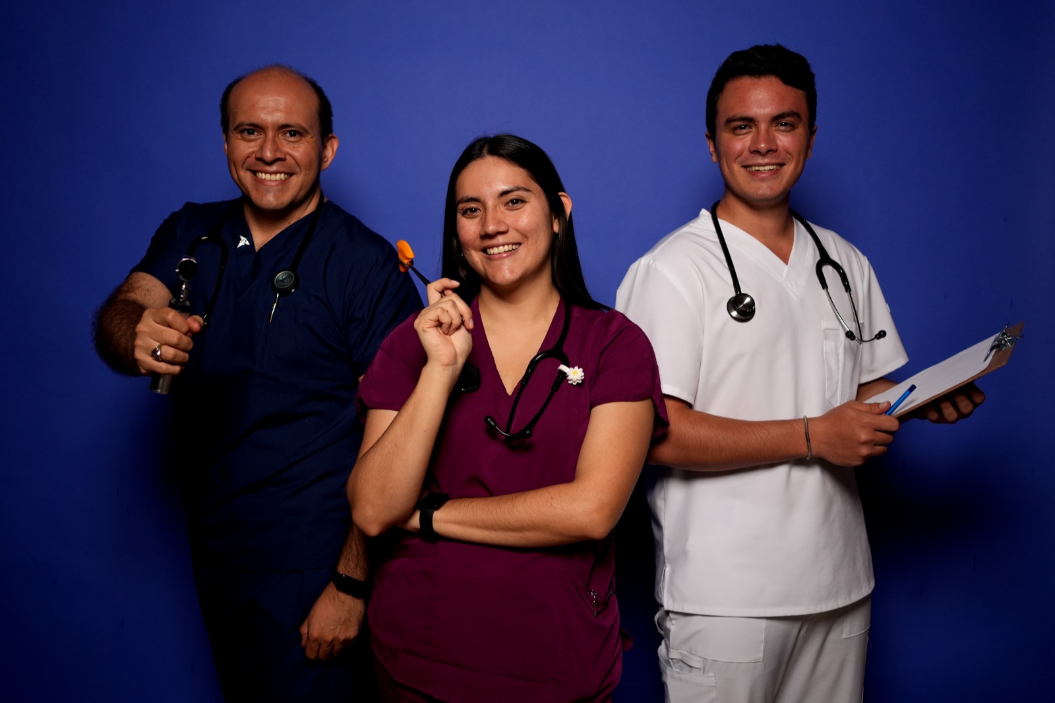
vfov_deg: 37.8
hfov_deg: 54.4
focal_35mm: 35
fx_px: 1025
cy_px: 352
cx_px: 528
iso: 1000
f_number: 2.8
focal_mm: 35
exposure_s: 1/60
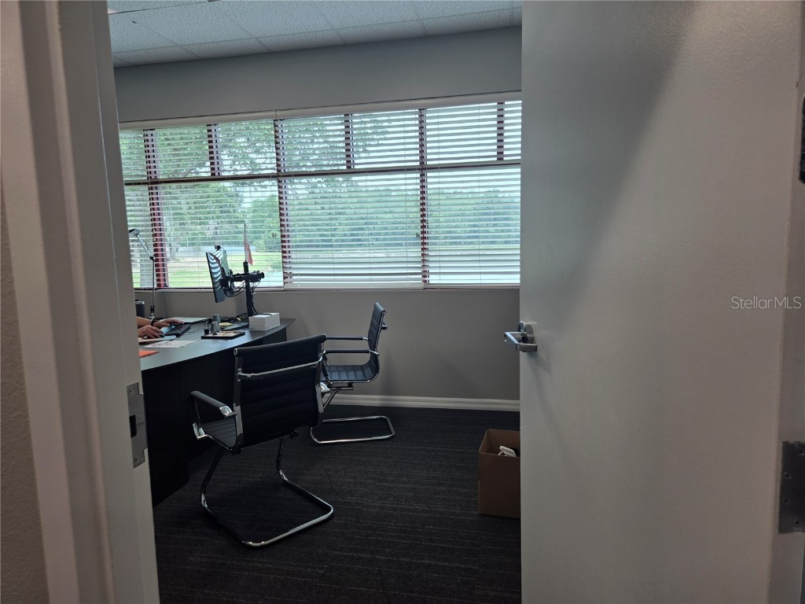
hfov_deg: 73.9
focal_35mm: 23
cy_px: 302
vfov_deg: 58.9
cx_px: 402
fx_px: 535
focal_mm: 5.4
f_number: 1.8
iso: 25
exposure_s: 1/120
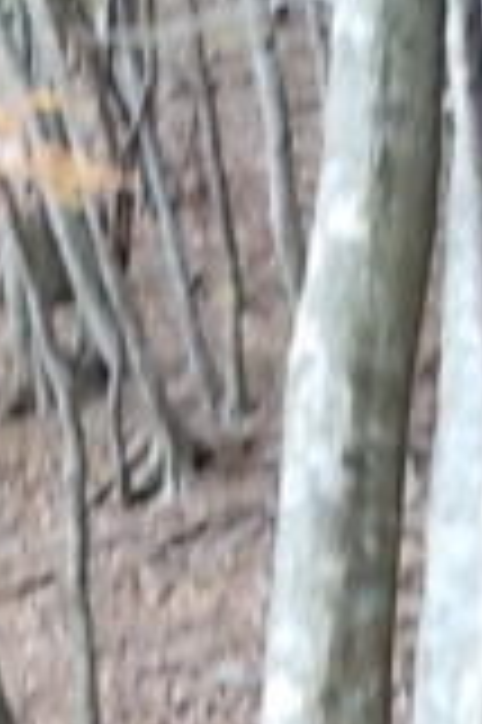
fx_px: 3462
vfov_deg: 11.9
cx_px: 144
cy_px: 589
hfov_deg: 8.0
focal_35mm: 172
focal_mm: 4.6
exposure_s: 1/30
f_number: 3.2
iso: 80
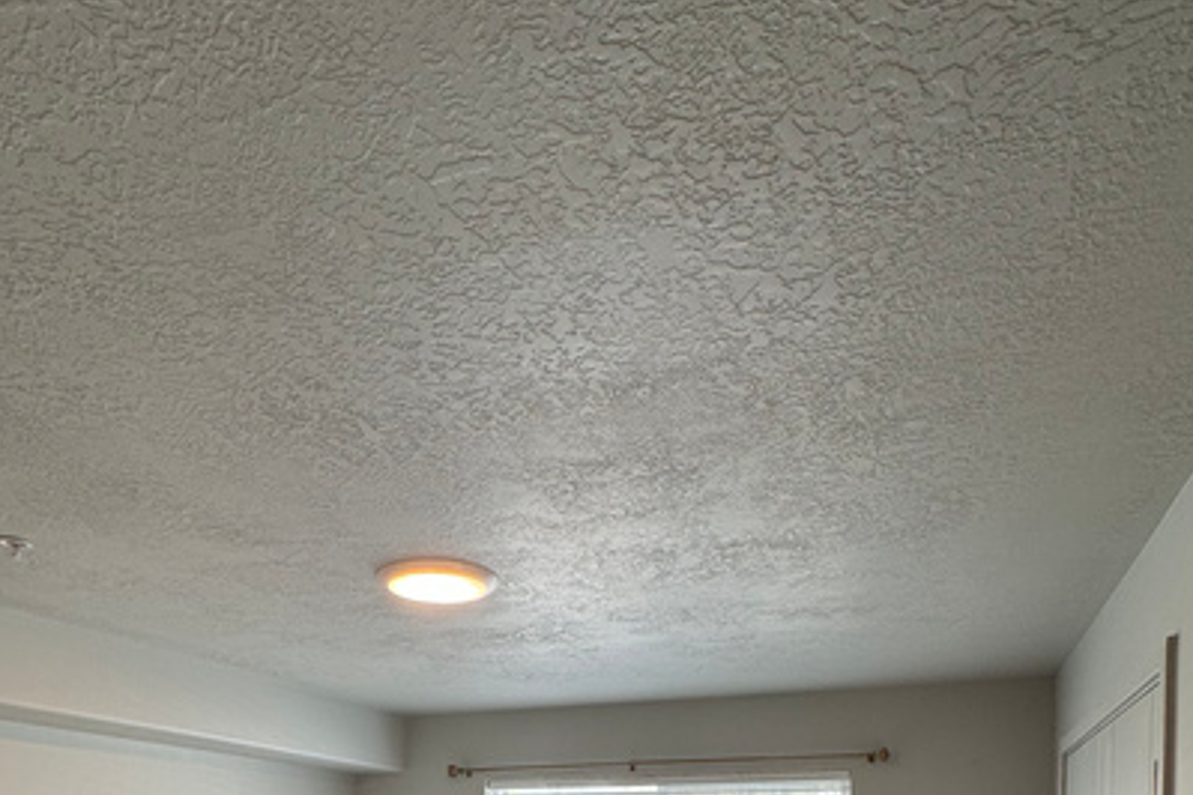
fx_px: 928
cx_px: 541
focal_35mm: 28
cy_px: 891
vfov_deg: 38.0
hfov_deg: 65.3
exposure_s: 1/120
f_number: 2.2
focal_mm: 2.22
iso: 64
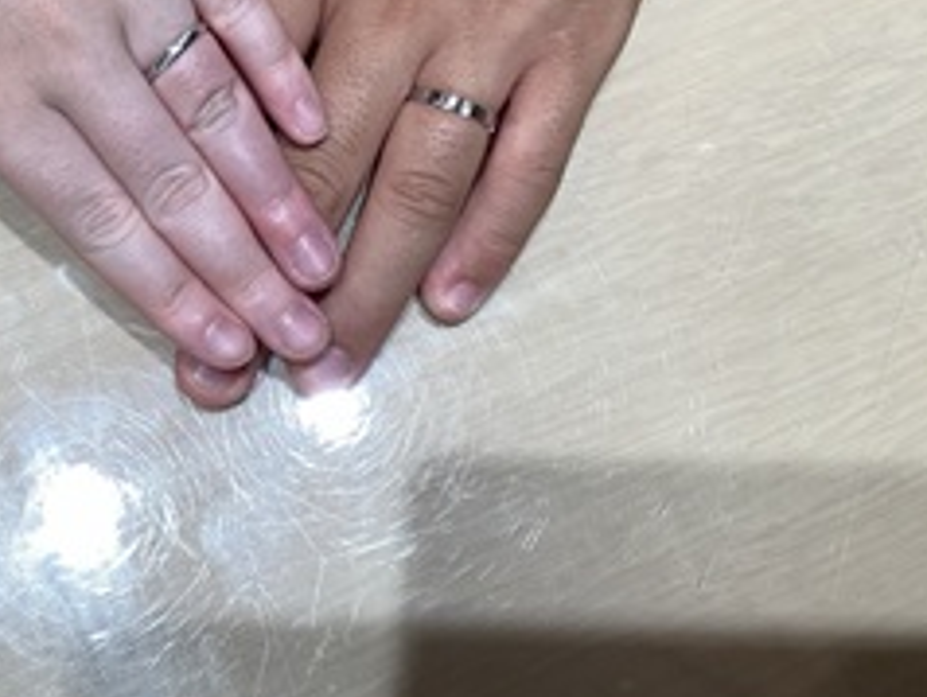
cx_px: 238
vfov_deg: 27.6
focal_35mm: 52
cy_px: 156
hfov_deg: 36.0
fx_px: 1394
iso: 64
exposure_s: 1/120
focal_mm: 3.3
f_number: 2.4
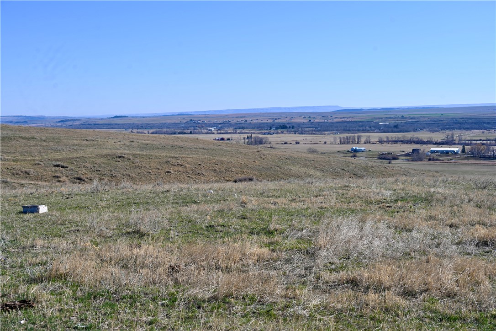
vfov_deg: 26.0
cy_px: 166
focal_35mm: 52
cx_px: 248
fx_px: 716
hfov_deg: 38.2
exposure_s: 1/400
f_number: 7.1
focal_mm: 52
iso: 100
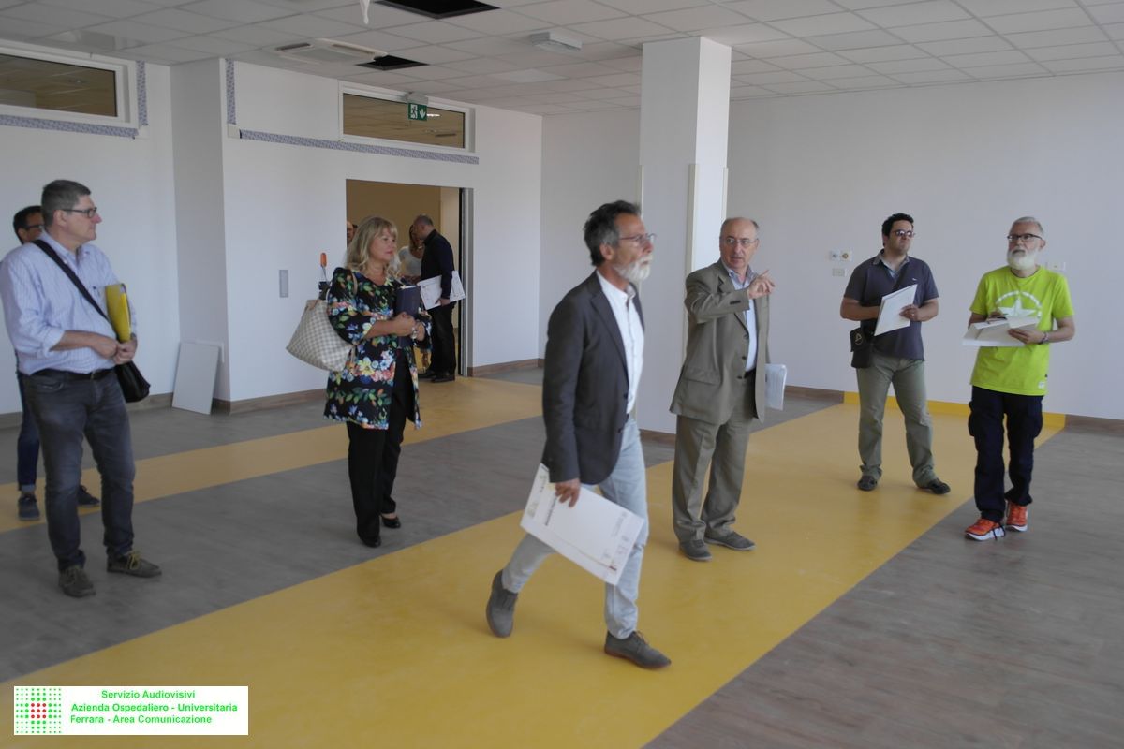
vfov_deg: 43.6
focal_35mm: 30
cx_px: 562
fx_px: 937
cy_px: 374
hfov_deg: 61.9
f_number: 3.5
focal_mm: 20
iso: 200
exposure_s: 1/80
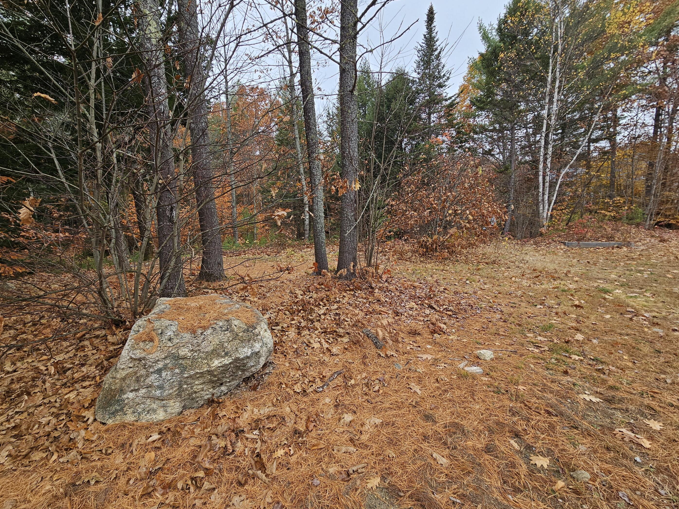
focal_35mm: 14
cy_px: 259
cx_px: 319
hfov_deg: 101.9
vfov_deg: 85.7
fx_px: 275
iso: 50
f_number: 2.2
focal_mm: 2.2
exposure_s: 1/129
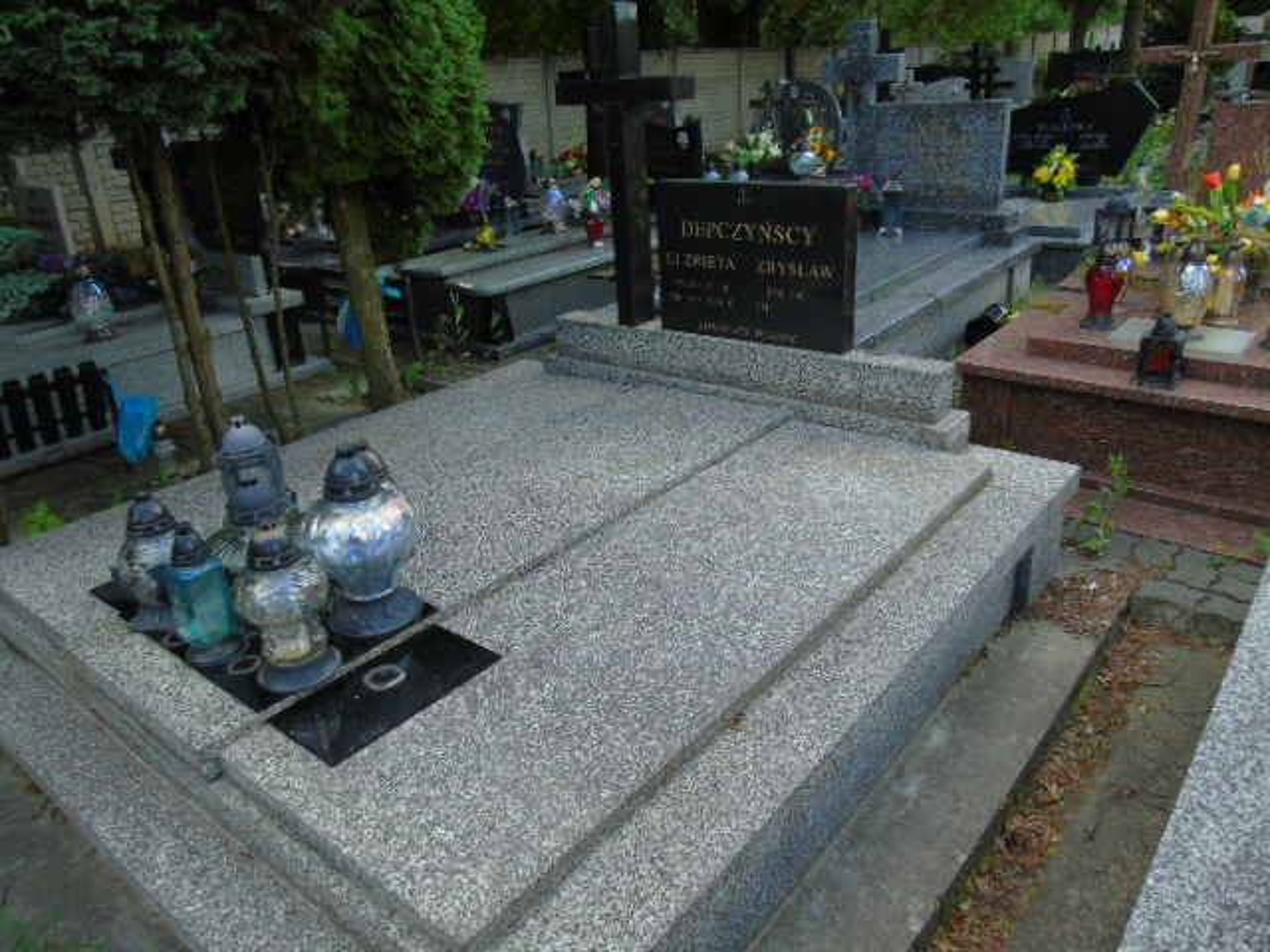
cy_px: 476
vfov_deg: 54.9
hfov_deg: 69.4
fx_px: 917
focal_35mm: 25
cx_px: 635
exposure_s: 1/160
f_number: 3.4
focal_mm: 4.4
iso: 80
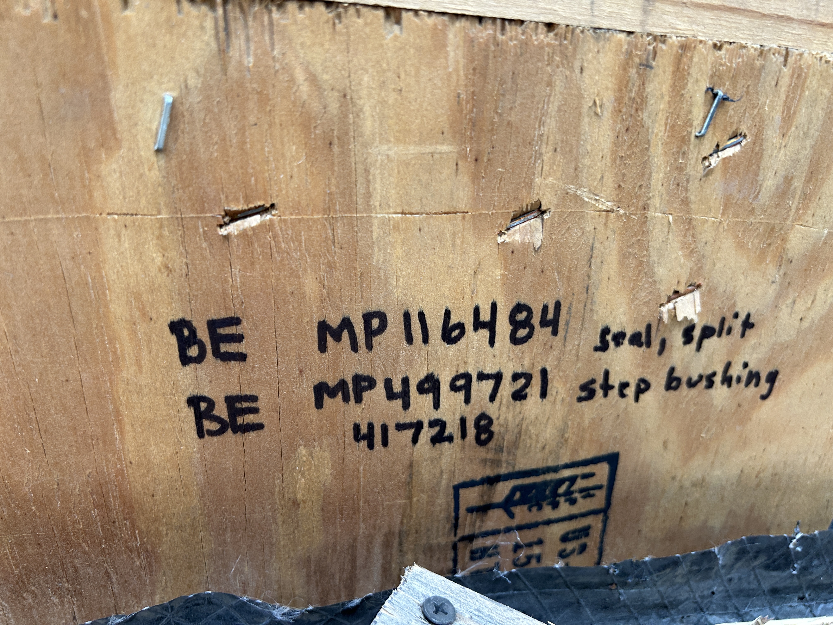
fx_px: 626
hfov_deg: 67.3
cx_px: 416
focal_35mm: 26
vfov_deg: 53.1
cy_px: 312
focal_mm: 5.7
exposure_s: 1/69
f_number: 1.5
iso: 125
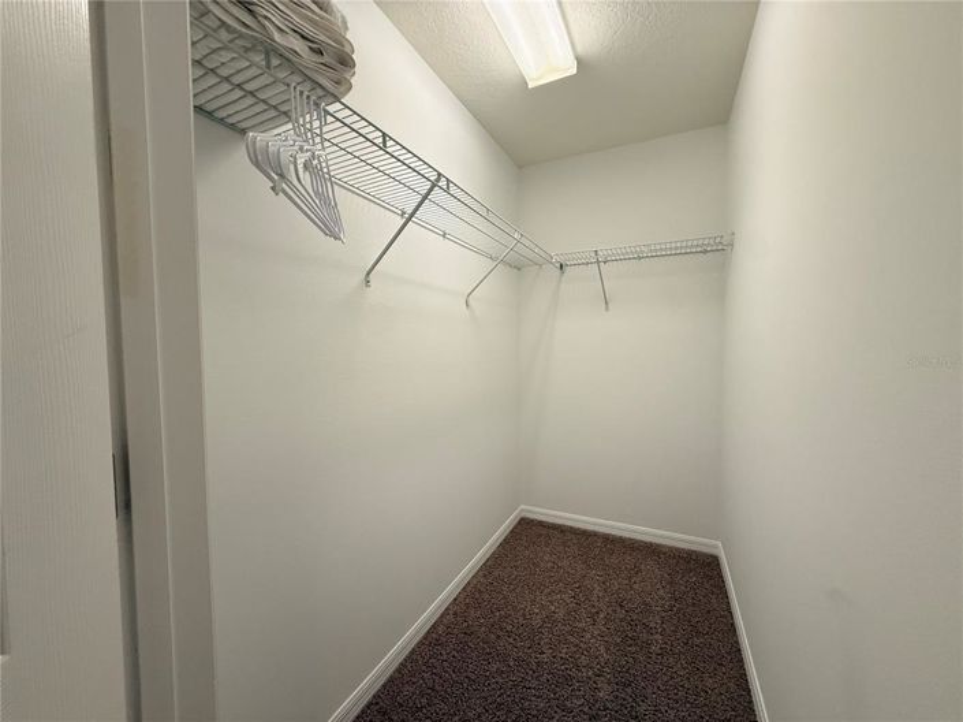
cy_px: 361
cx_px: 482
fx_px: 389
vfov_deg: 85.6
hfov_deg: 102.1
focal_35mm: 14
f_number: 2.2
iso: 320
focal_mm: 2.22
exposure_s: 1/120
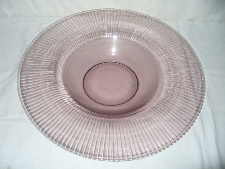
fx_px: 240
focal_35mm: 37
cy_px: 84
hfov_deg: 50.1
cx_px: 112
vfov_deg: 38.7
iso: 100
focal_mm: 6.1
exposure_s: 1/30
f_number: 2.8
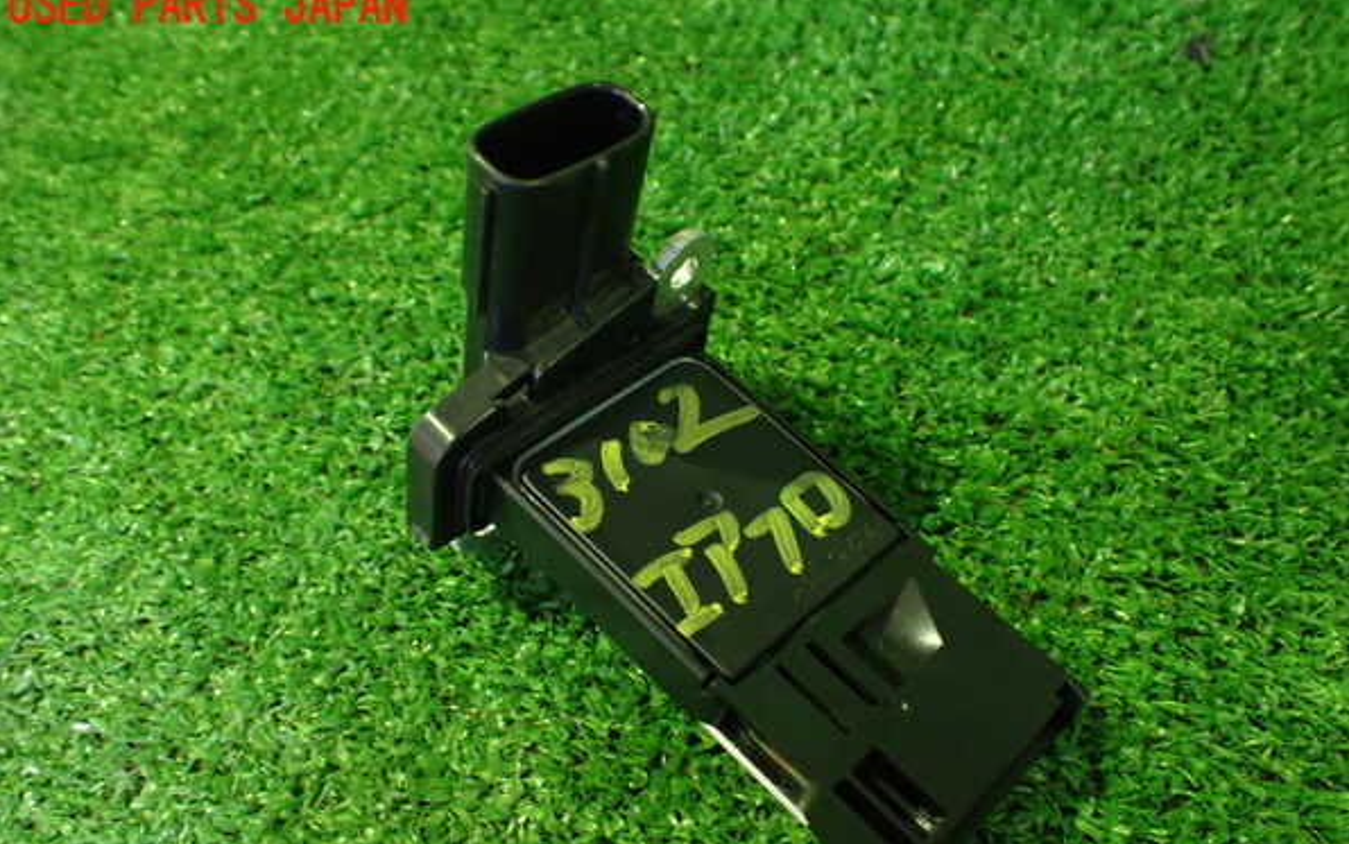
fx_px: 1177
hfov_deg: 59.6
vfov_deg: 39.4
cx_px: 674
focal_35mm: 32
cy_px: 489
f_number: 2.3
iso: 1000
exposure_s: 1/30
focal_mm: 5.4
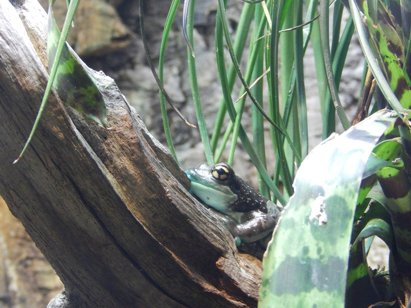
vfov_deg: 8.5
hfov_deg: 11.3
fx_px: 2078
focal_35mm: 175
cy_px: 154
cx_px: 206
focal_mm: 31.4
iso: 500
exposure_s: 1/15
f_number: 5.2
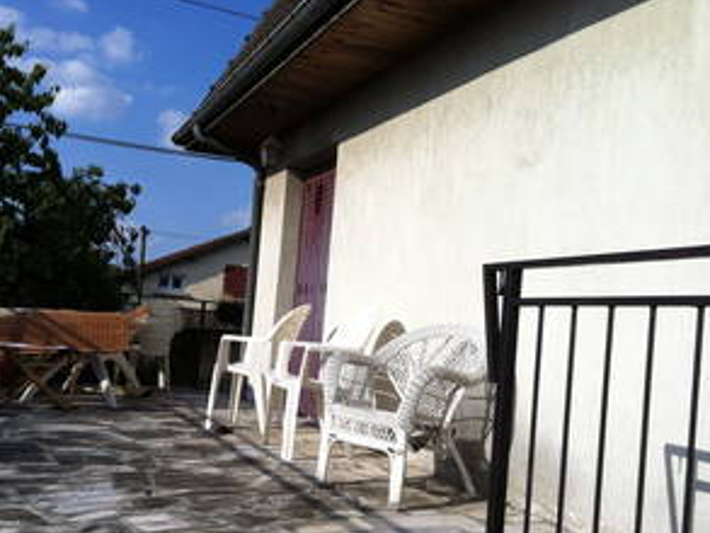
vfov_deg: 33.6
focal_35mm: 43
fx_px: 882
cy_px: 300
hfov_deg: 43.8
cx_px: 320
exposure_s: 1/2742
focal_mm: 3.85
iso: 80
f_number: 2.8
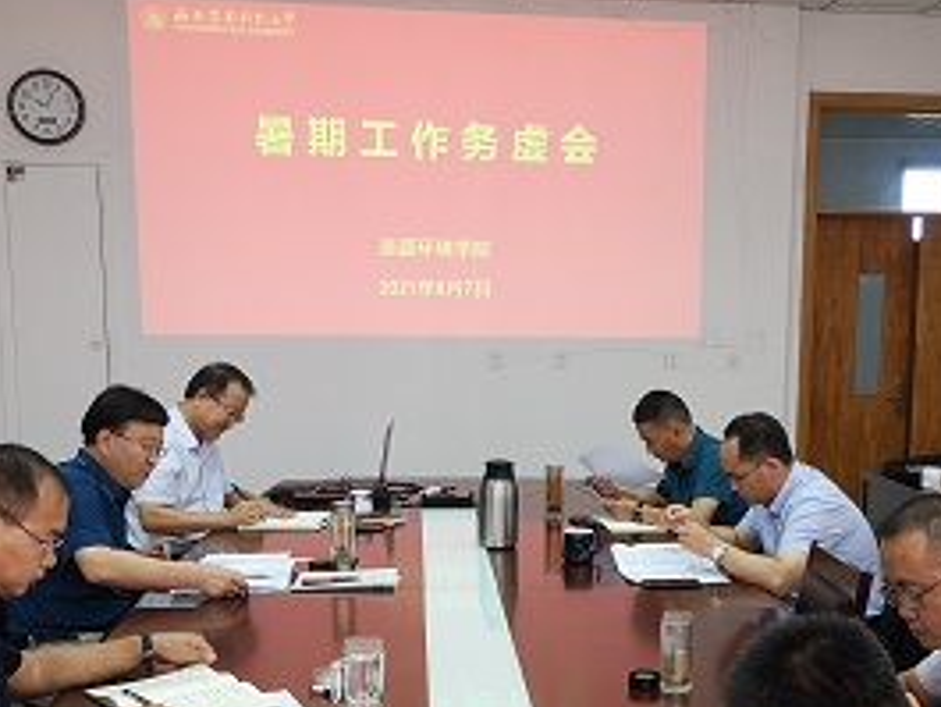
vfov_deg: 28.3
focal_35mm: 51
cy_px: 510
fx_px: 1387
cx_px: 600
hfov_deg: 37.2
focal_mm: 3.95
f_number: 1.8
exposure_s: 1/50
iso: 80
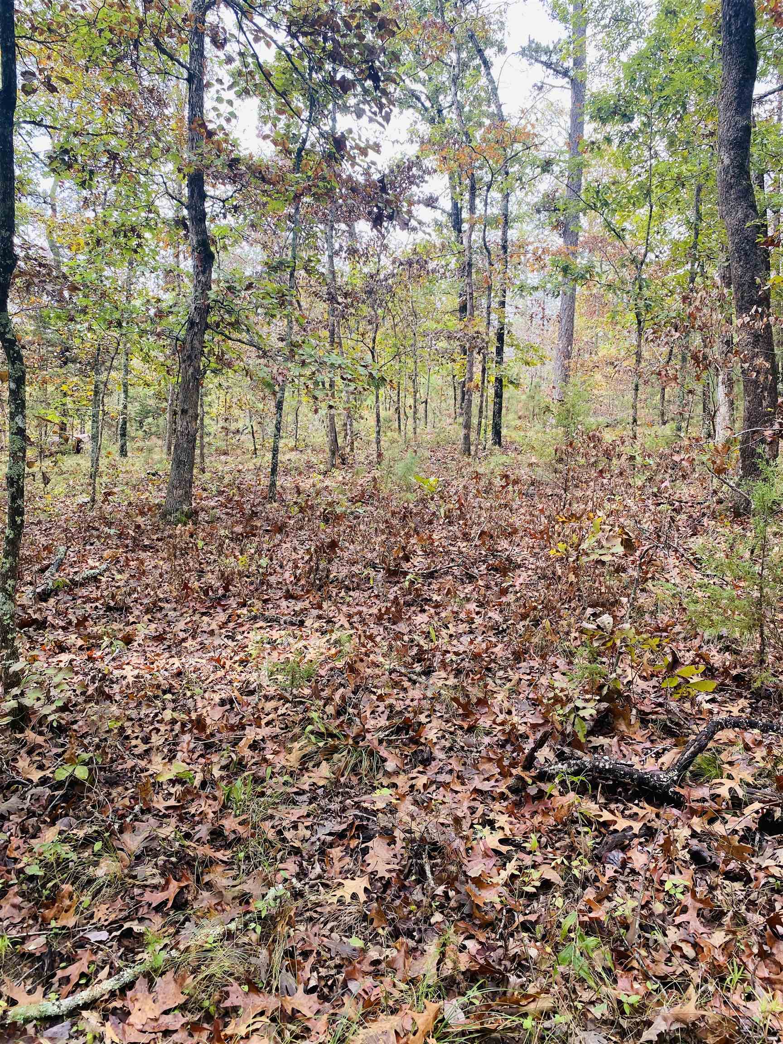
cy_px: 522
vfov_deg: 67.3
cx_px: 392
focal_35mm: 26
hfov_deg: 53.1
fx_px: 784
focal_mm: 4.25
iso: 32
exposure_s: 1/220
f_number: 1.8
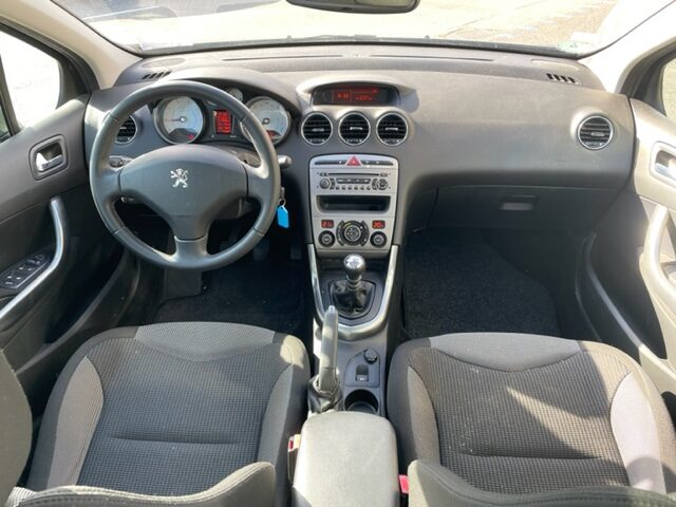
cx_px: 338
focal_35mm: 26
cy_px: 254
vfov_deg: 53.1
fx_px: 508
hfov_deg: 67.3
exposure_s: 1/121
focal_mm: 4.2
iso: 64
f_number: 1.6
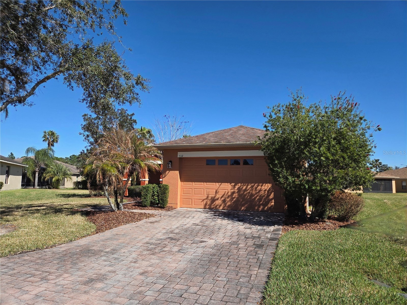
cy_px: 152
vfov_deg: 58.9
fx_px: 270
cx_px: 204
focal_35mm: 23
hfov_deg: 73.9
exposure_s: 1/10000
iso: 80
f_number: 1.8
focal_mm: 5.4
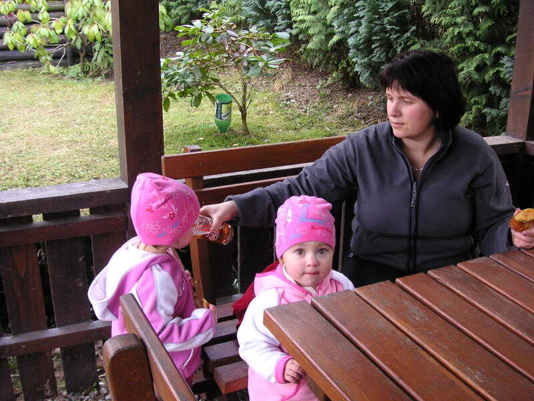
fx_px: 602
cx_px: 267
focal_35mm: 39
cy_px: 200
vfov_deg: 36.8
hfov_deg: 47.9
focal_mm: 6.5
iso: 80
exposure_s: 1/45
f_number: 2.9
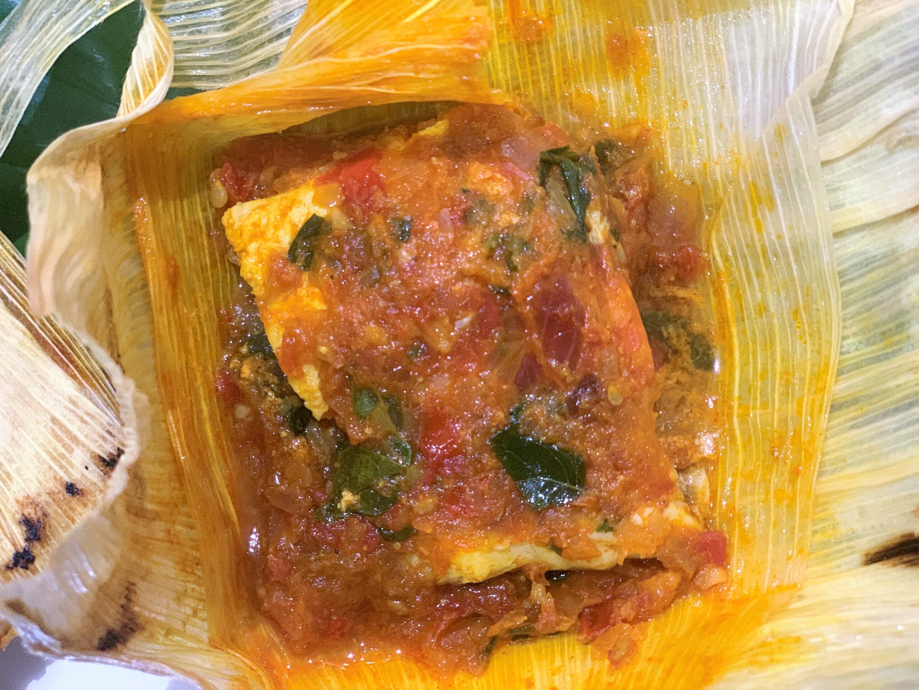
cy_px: 345
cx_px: 460
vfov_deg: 28.0
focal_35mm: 52
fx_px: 1381
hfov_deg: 36.8
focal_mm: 6
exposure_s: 1/50
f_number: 2.4
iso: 250
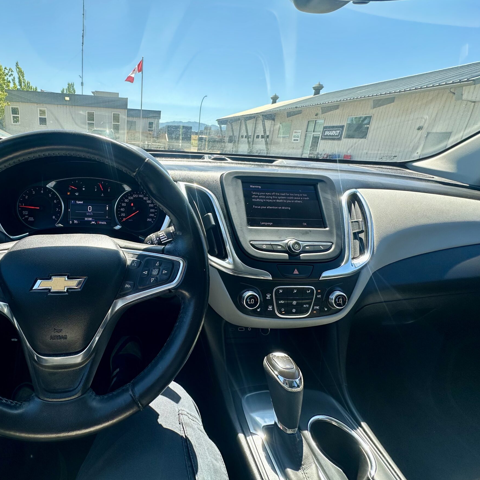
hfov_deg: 77.5
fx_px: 282
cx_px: 151
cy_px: 222
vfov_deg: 80.6
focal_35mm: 18
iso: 40
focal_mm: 2.22
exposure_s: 1/323
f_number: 2.2
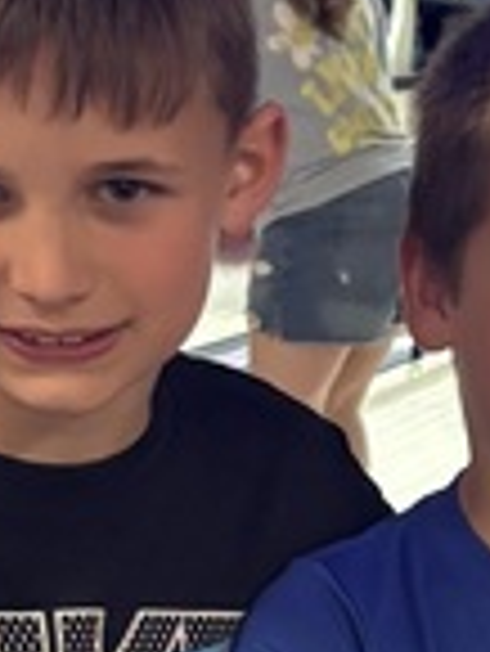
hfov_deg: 7.9
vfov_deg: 10.5
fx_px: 3449
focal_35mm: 183
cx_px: 796
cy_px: 886
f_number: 1.6
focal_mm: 5.96
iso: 500
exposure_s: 1/40
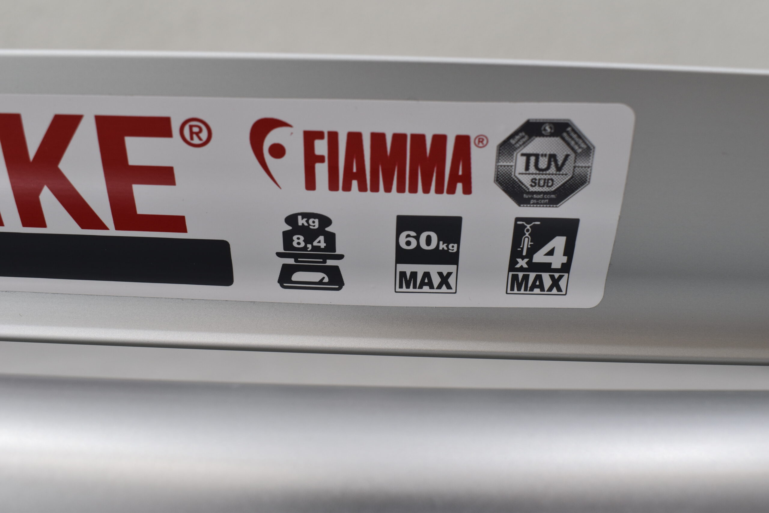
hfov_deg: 51.3
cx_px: 384
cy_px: 256
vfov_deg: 35.5
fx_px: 801
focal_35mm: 38
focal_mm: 25
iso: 360
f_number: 8
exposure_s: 1/60
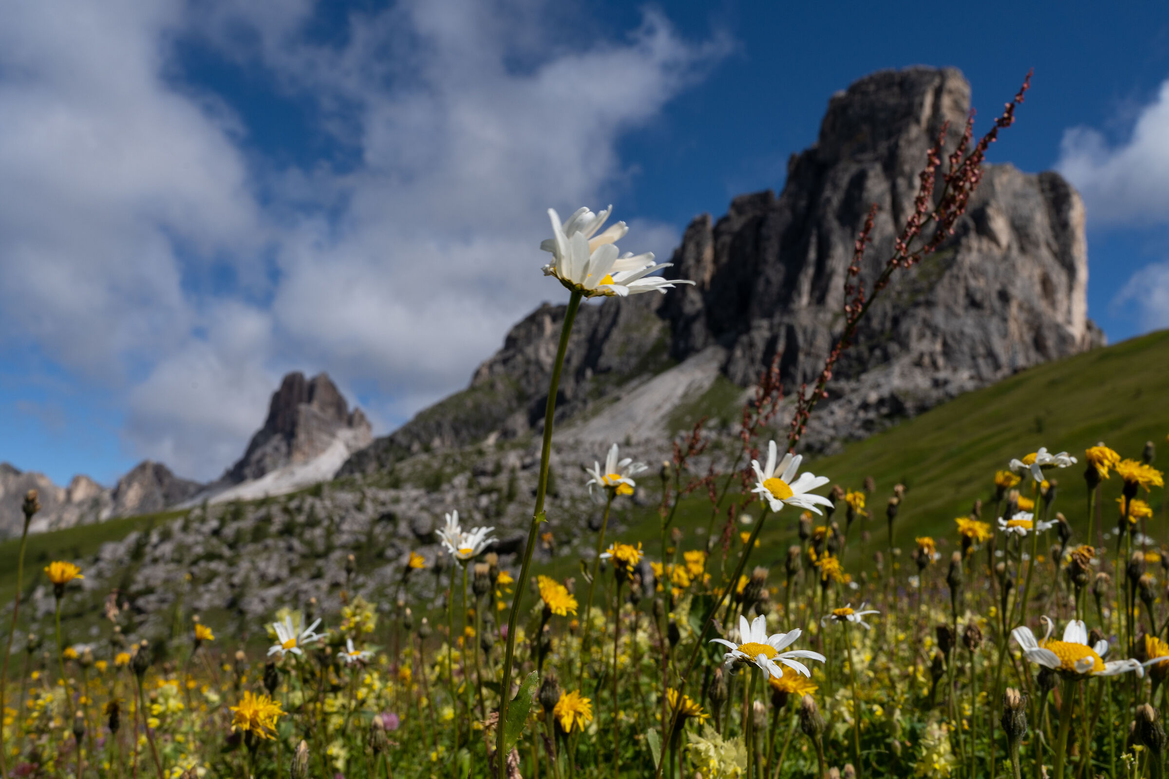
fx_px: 1039
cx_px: 584
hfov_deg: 58.7
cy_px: 390
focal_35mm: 32
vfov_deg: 41.1
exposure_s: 1/250
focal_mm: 32
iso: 100
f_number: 14
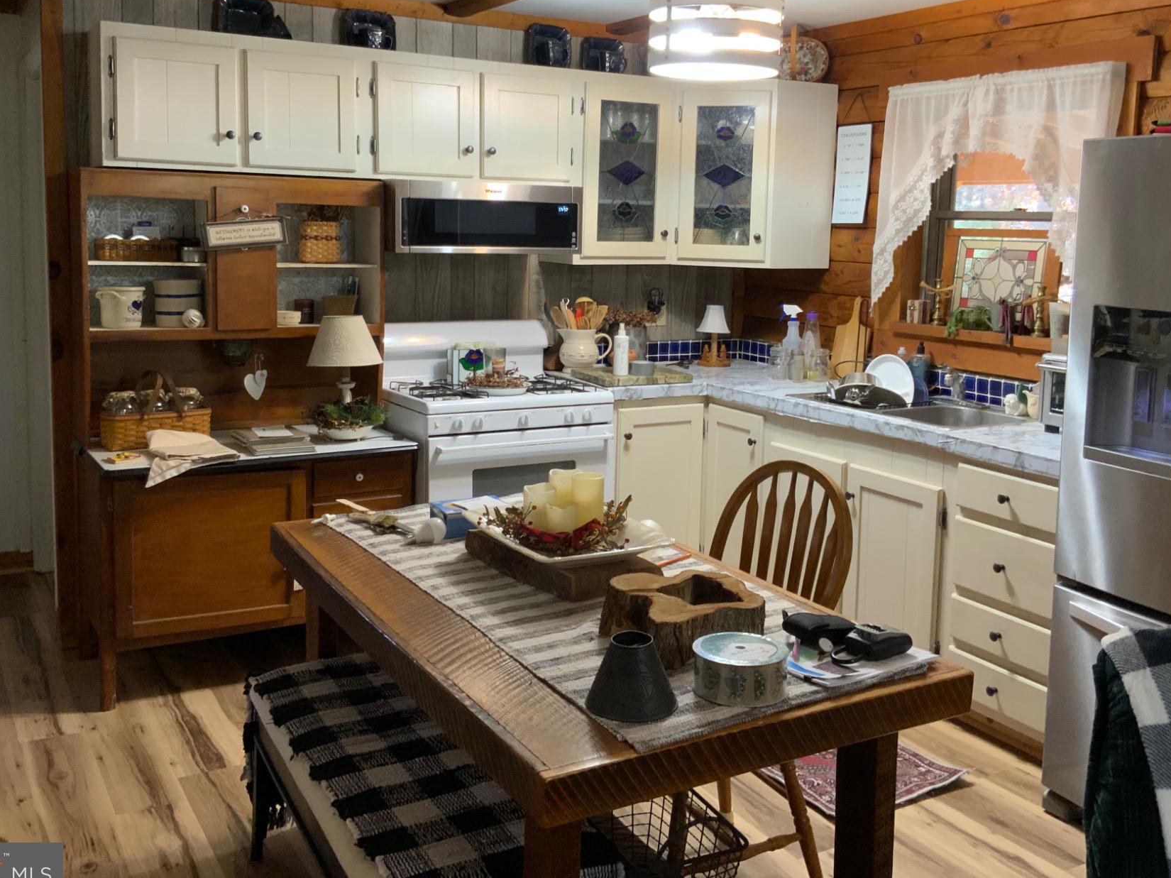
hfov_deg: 51.3
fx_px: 1218
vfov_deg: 39.5
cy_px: 356
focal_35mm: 36
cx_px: 612
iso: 125
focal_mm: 3
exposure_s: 1/60
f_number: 1.8
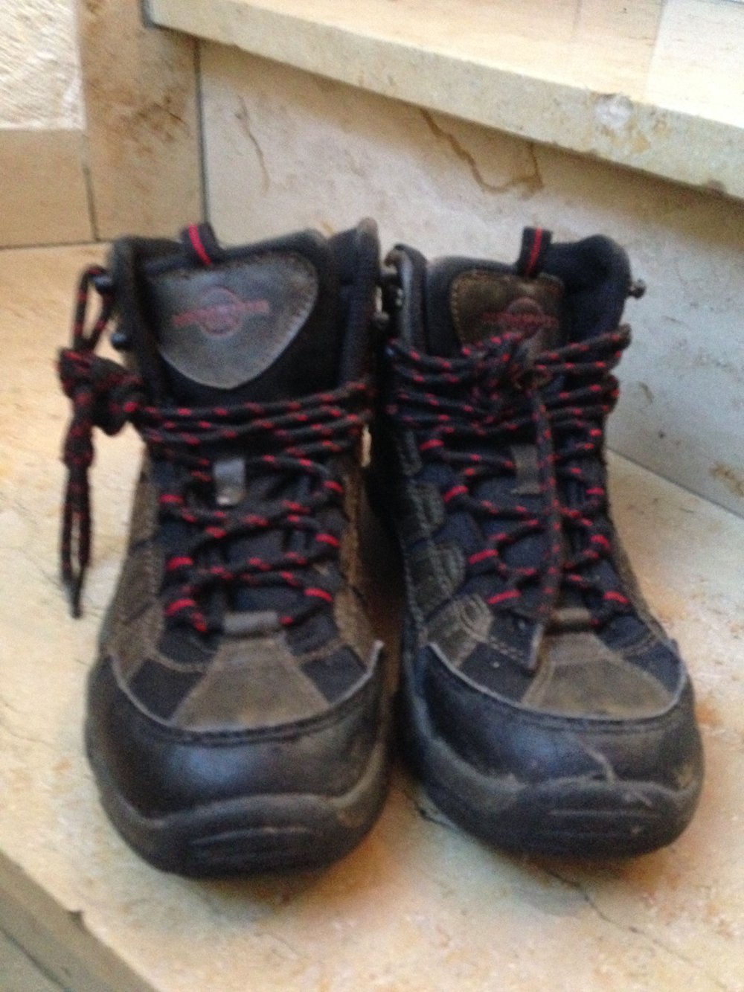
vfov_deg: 55.3
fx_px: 946
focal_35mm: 33
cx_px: 372
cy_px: 496
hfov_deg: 43.0
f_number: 2.4
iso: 800
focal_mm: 4.12
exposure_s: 1/15
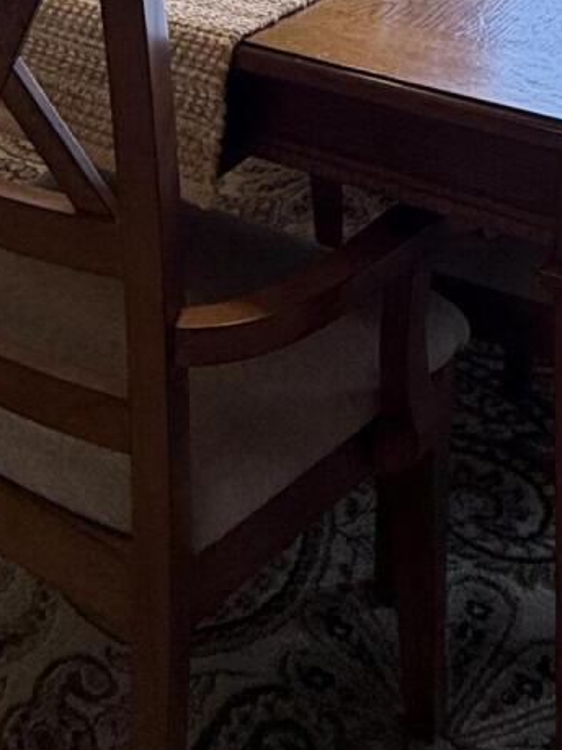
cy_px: -338
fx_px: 1321
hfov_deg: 23.5
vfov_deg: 25.1
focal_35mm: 61
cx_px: 82
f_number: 2.2
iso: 80
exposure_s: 1/120
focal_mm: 2.22
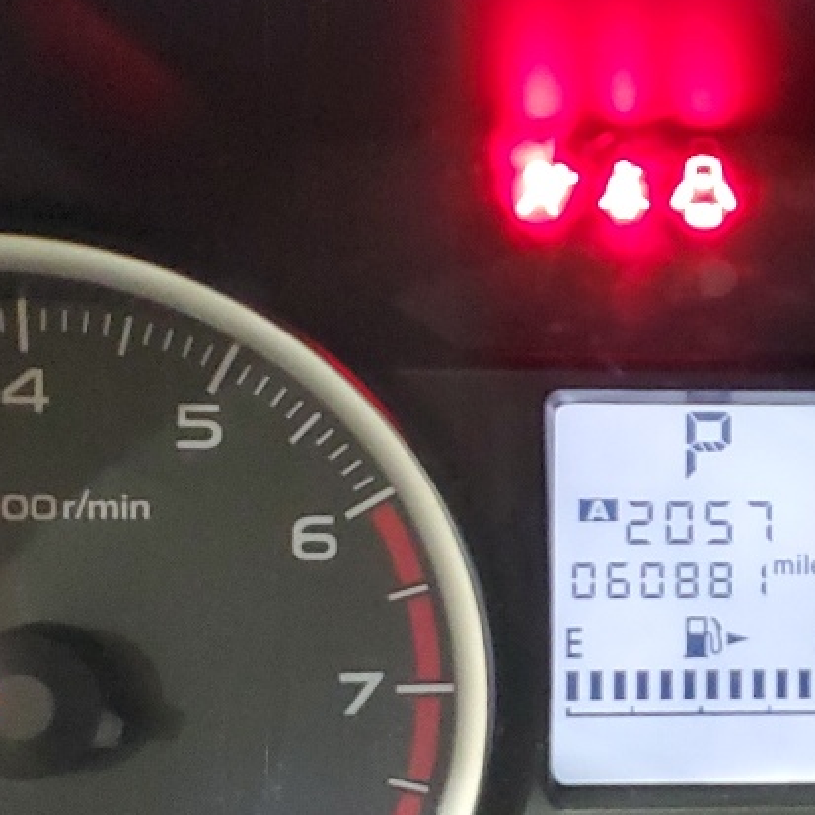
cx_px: 734
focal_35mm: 89
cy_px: 428
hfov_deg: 19.2
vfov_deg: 19.5
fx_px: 2371
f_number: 1.5
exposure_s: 1/15
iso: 325
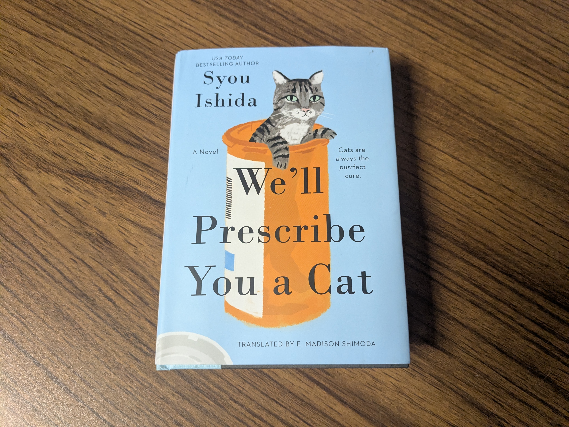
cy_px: 214
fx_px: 444
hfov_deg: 65.3
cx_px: 284
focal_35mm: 27
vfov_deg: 51.4
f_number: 1.73
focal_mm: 4.38
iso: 718
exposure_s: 1/120
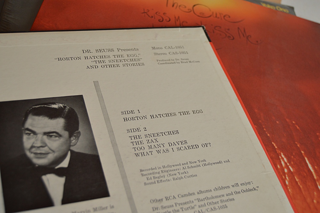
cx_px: 160
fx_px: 426
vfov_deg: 28.0
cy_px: 106
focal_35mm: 48
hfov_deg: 41.1
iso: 400
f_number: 4.5
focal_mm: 32
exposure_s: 1/80
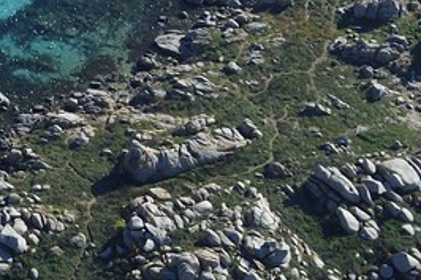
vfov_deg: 5.6
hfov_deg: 7.6
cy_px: 408
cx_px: -787
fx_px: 2817
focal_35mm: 241
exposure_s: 1/800
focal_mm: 40
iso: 320
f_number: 8
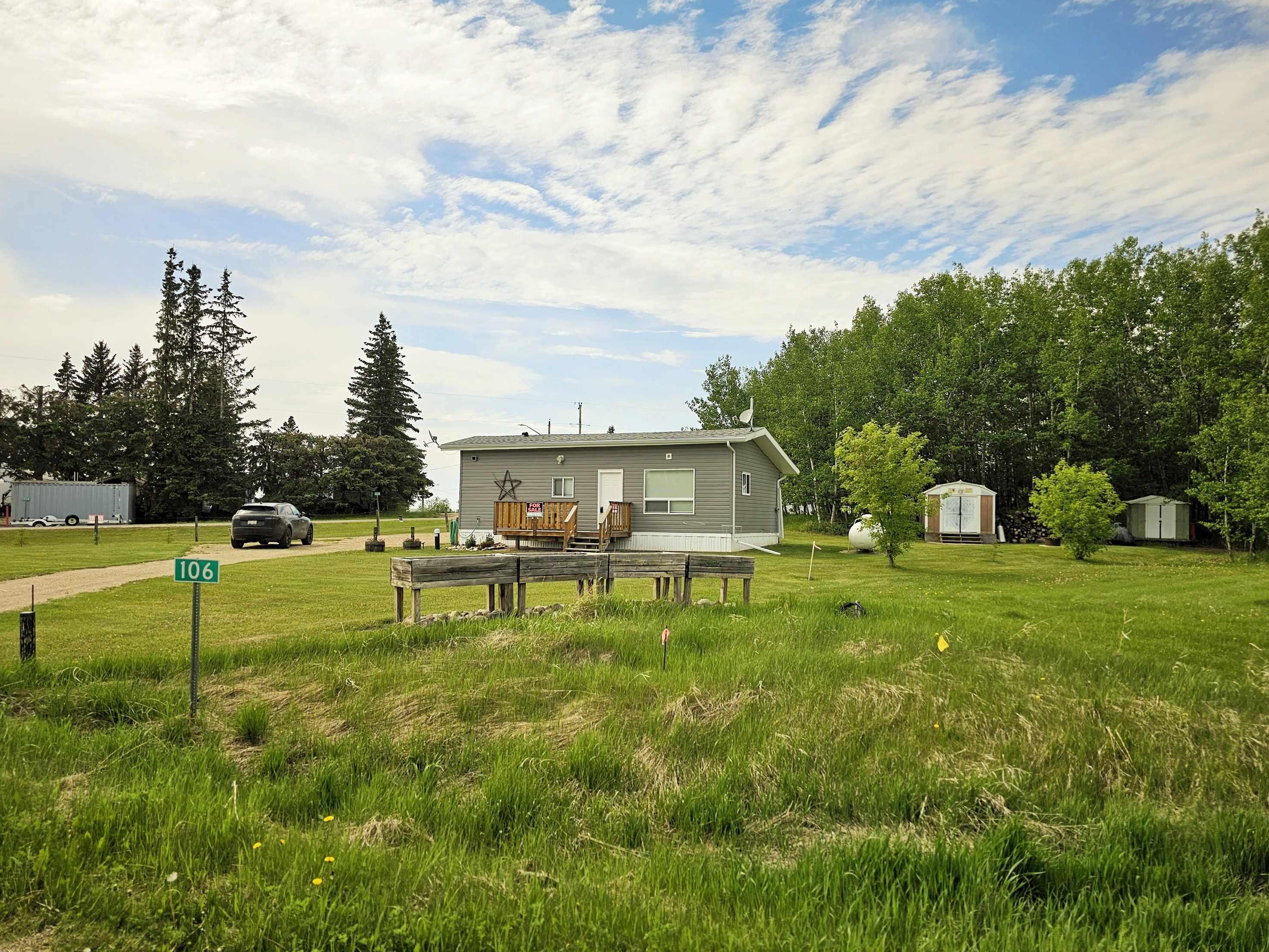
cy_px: 470
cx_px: 617
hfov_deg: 71.6
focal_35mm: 24
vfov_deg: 56.8
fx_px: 880
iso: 12
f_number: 1.7
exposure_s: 1/1737
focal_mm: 6.3
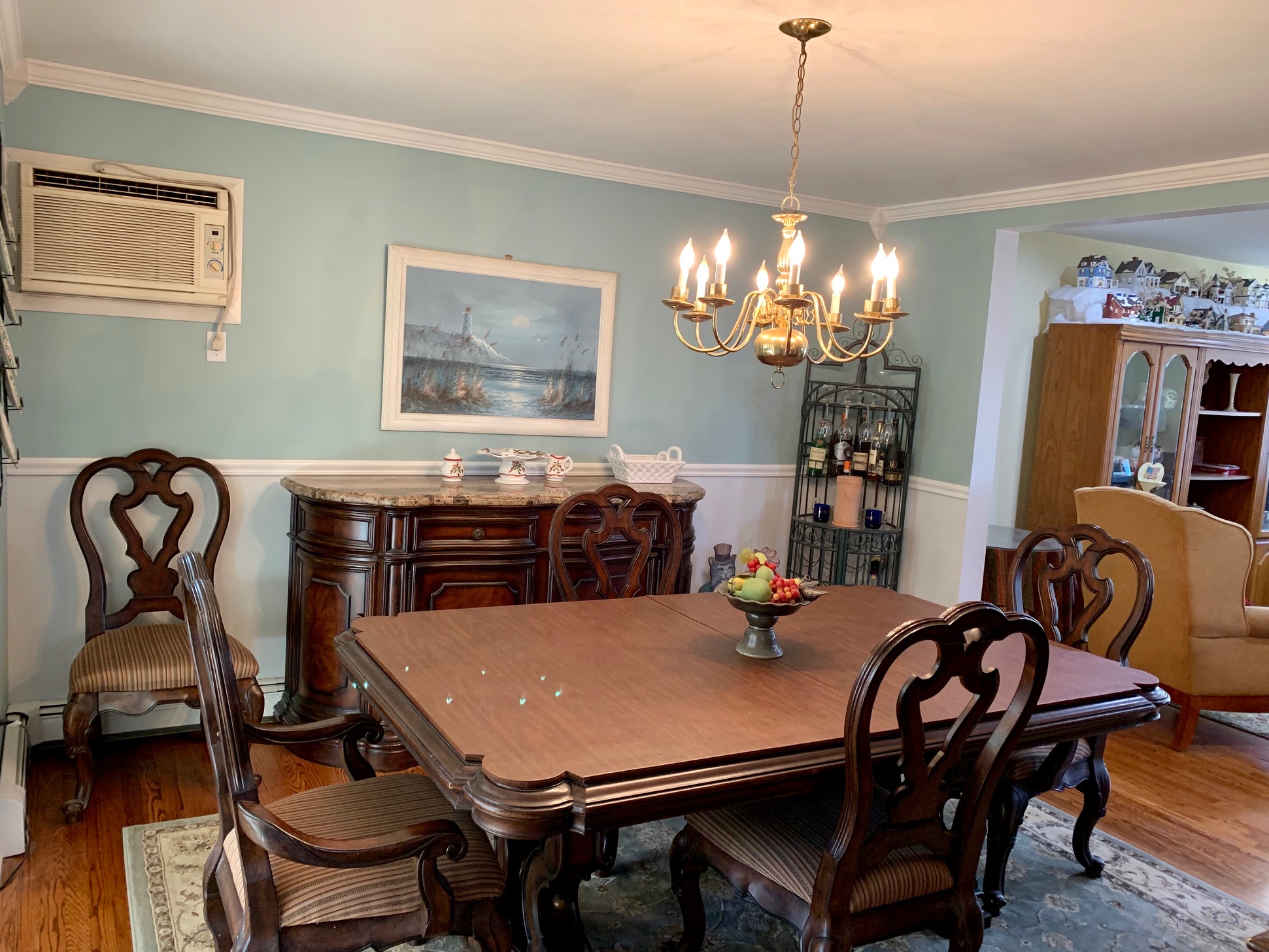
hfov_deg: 65.3
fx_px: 990
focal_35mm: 27
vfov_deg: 51.4
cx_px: 617
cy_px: 483
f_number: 1.8
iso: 160
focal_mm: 4.25
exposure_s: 1/60
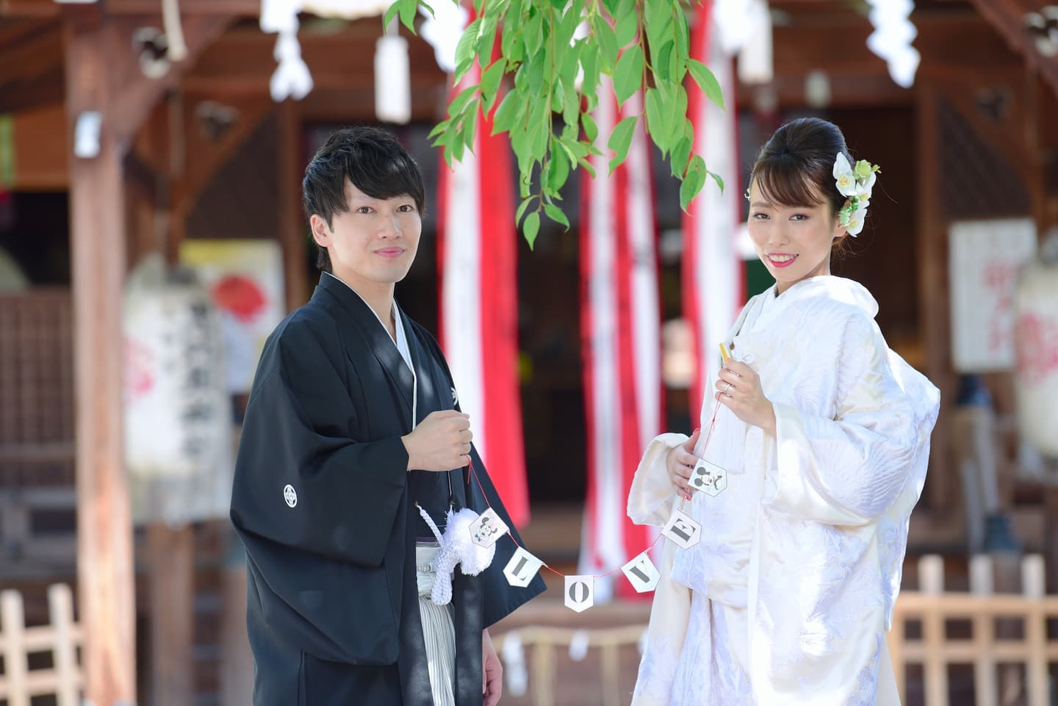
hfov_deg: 10.3
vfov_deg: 6.9
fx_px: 5879
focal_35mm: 200
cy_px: 353
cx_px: 529
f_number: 4
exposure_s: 1/400
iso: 400
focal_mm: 200
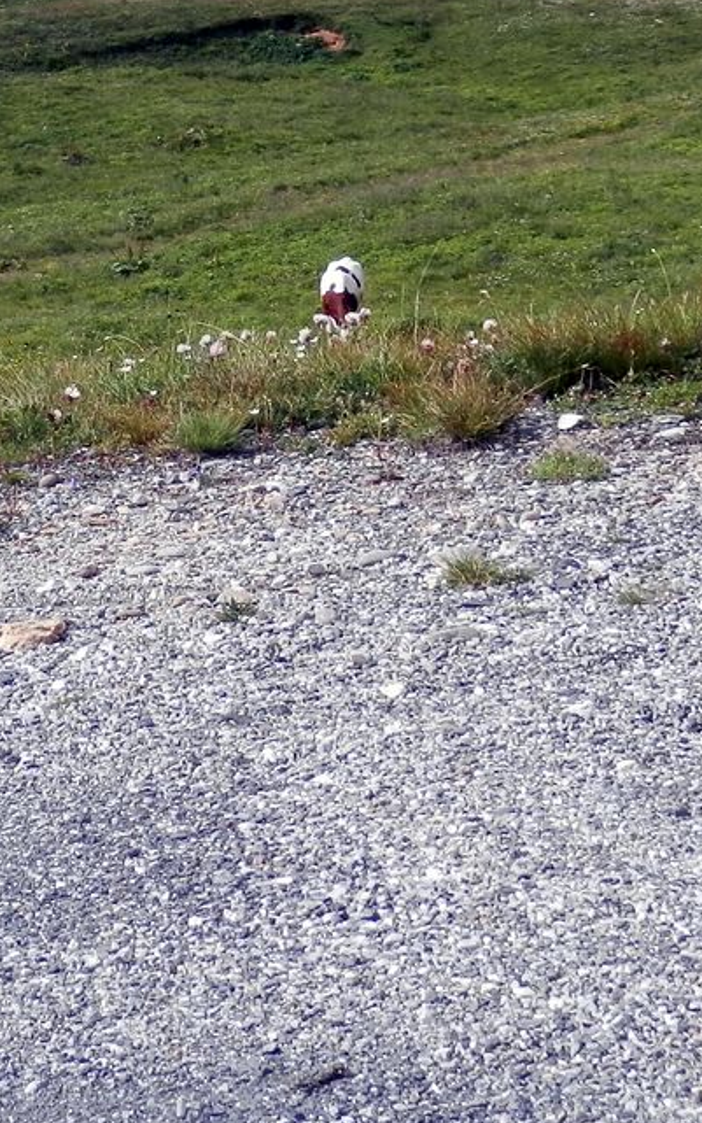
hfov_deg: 10.9
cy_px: 135
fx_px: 3640
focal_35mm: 119
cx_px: 42
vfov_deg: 17.3
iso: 80
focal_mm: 8
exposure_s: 1/400
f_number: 3.8
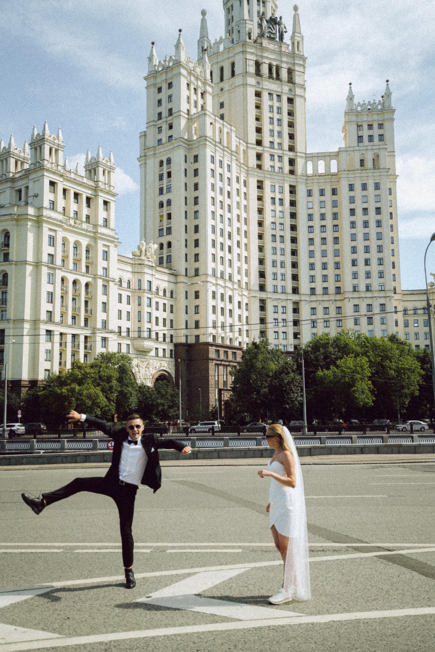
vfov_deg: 54.4
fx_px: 634
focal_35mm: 35
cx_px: 218
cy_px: 326
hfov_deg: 37.9
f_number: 4
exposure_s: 1/800
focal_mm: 35
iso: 125
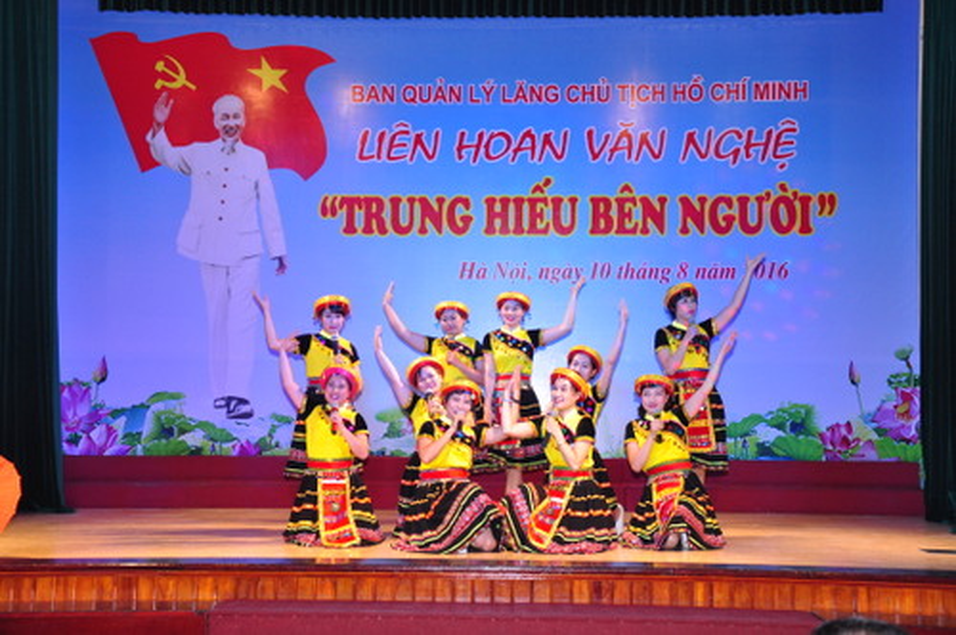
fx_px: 1353
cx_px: 478
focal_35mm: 51
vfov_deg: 26.4
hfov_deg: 38.9
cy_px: 318
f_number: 4.5
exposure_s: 1/160
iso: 500
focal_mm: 34
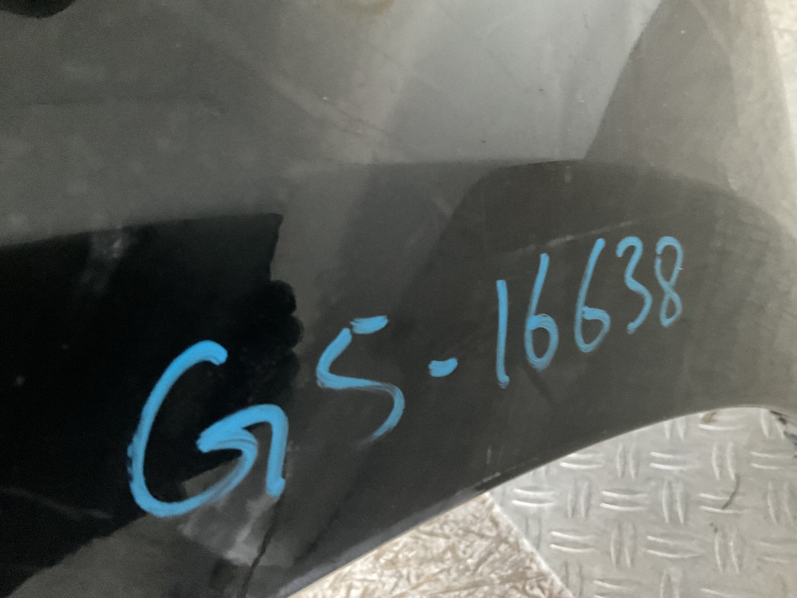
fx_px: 668
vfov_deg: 48.2
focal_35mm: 29
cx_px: 398
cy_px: 299
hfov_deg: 61.7
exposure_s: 1/25
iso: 640
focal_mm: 3
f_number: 1.8
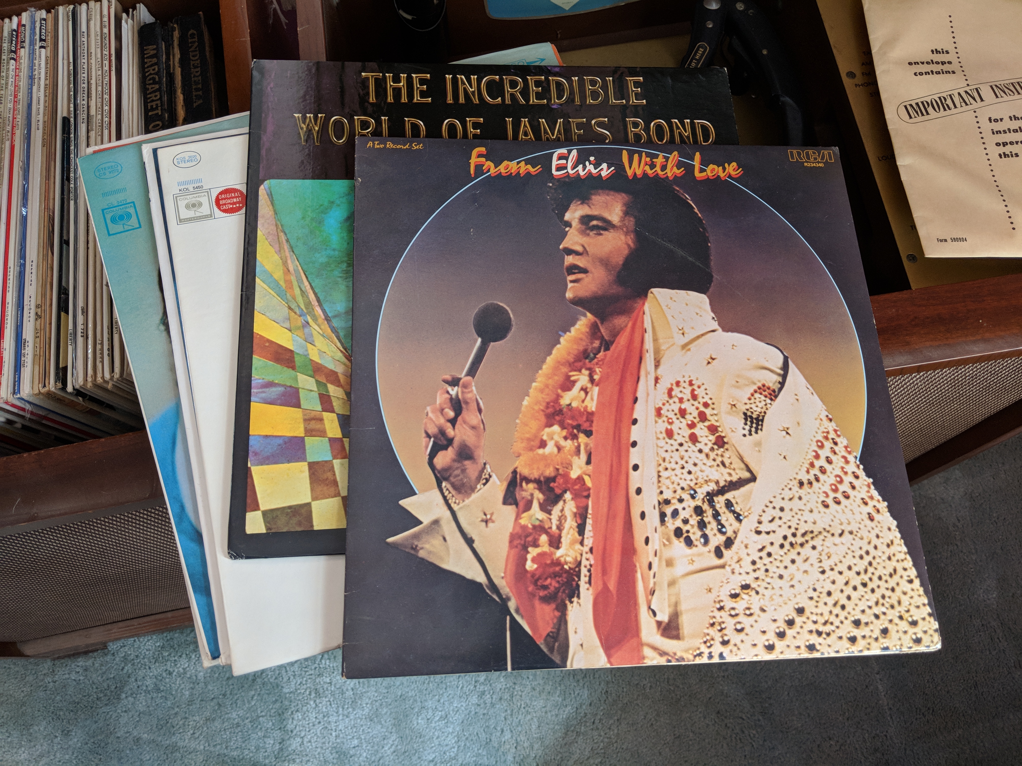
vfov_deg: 51.4
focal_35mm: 27
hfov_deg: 65.3
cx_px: 511
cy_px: 383
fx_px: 797
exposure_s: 1/60
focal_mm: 4.44
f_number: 1.8
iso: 212
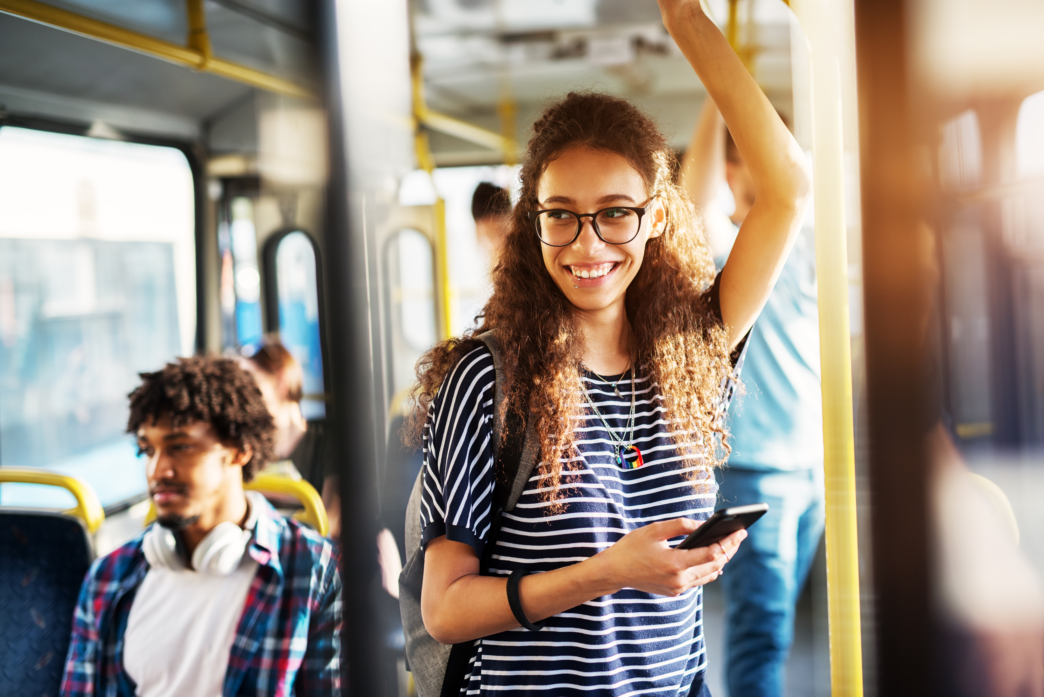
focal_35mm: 50
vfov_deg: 27.0
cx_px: 522
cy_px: 348
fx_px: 1450
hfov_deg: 39.6
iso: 320
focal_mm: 50
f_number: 2
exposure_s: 1/500
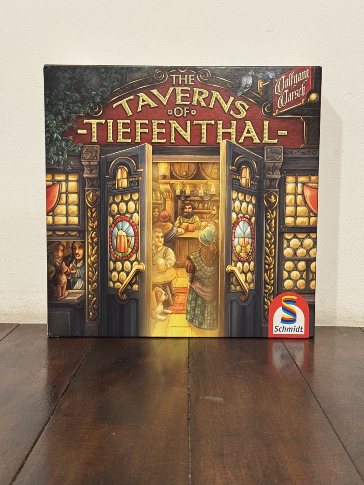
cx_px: 182
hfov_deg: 30.3
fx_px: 673
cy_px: 242
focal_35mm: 48
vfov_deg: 39.7
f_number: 1.78
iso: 200
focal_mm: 6.76
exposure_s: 1/33
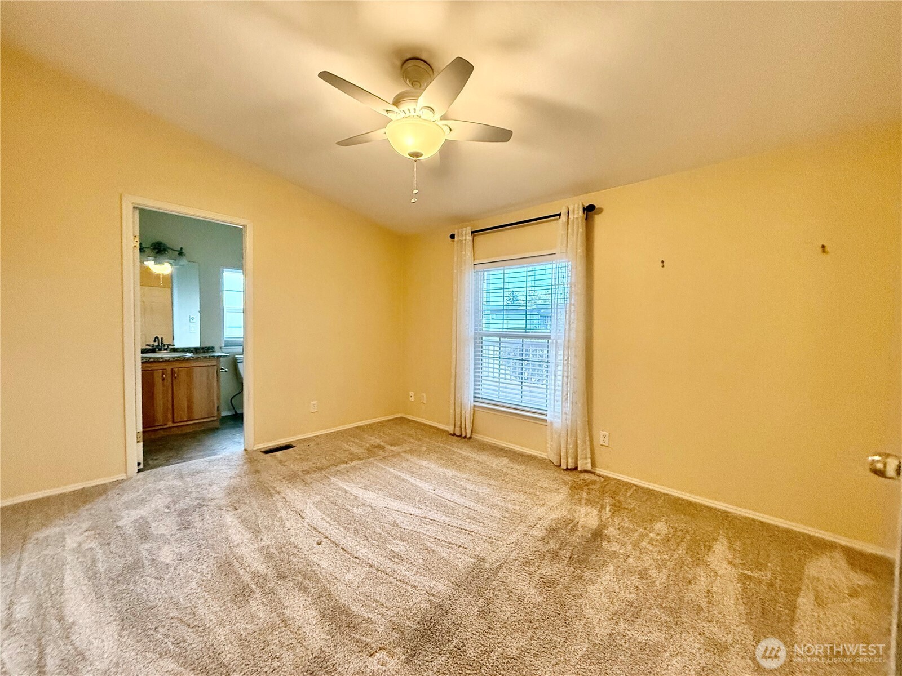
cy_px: 338
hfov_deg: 102.1
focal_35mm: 14
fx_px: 365
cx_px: 451
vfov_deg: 85.7
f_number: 2.2
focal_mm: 2.22
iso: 500
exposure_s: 1/120
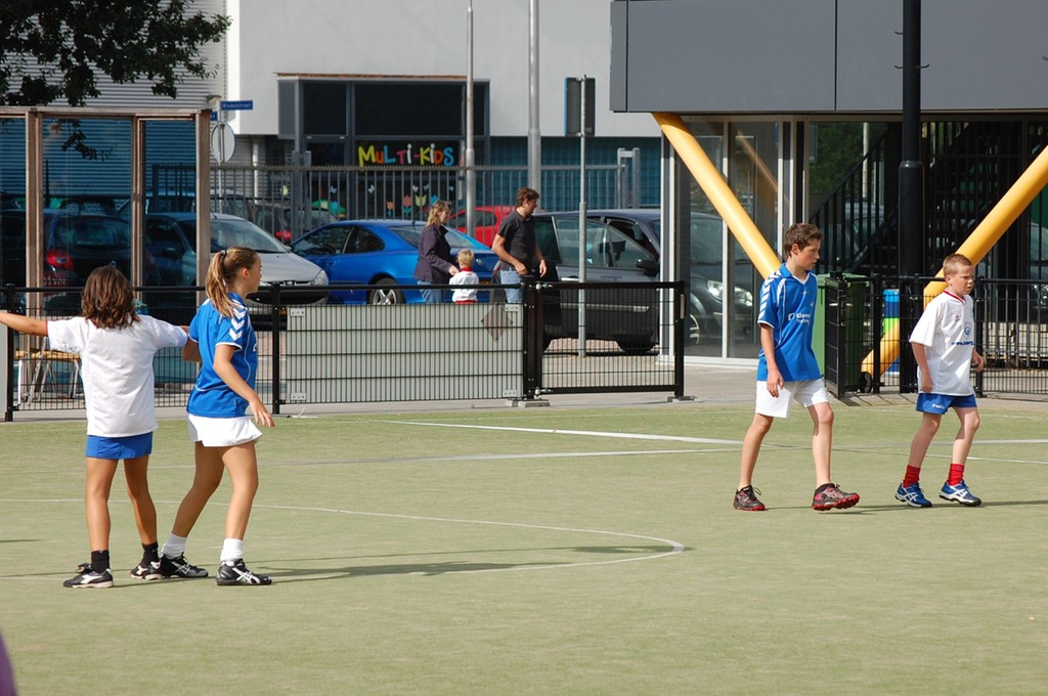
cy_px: 348
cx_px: 524
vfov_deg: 8.3
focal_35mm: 165
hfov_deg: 12.5
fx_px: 4797
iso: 200
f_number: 6.3
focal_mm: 110
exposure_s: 1/640
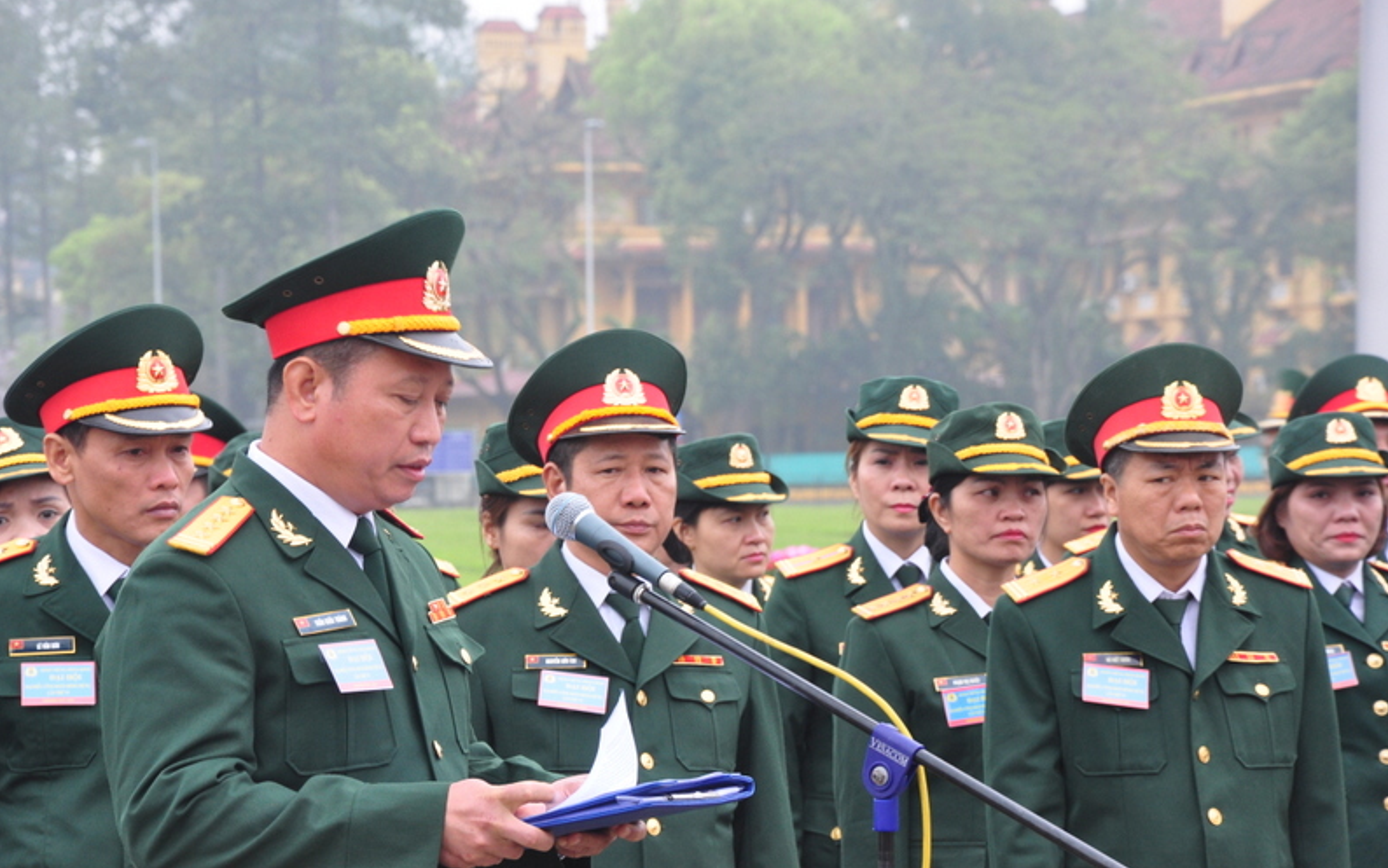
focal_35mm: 162
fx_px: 6112
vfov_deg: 8.1
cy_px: 458
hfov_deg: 13.0
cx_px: 696
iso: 500
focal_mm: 105
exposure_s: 1/50
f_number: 9
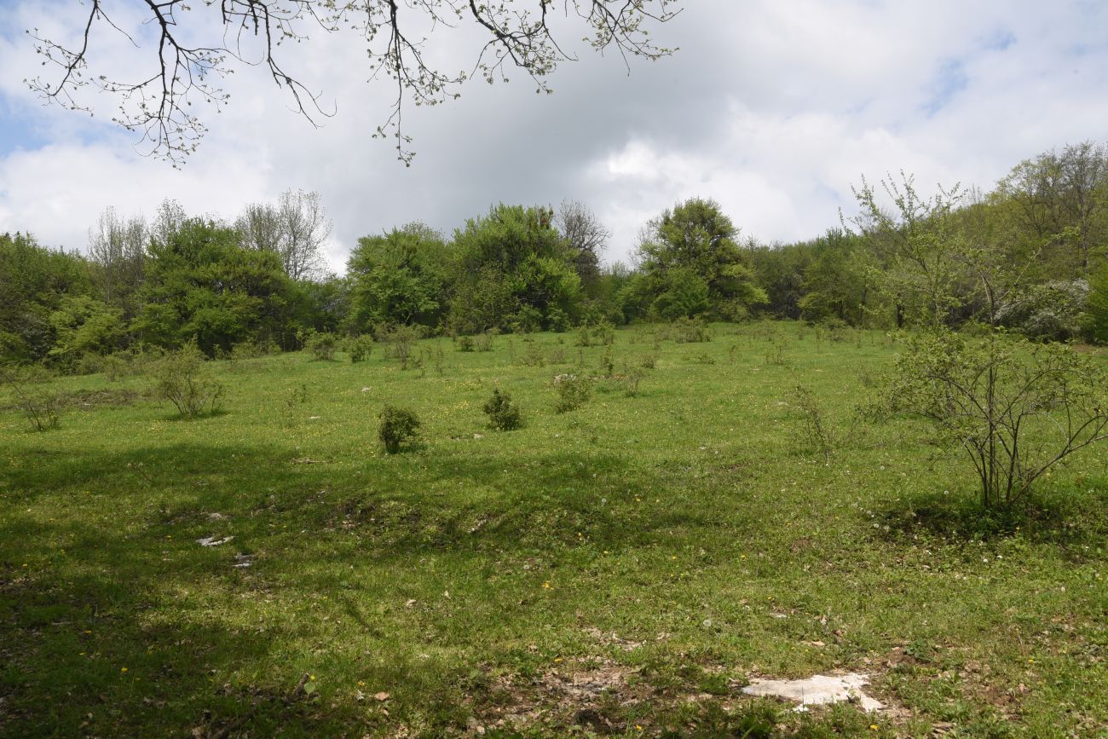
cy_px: 370
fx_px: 954
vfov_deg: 42.3
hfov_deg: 60.3
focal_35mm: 31
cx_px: 554
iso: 125
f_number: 13
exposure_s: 1/125
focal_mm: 31
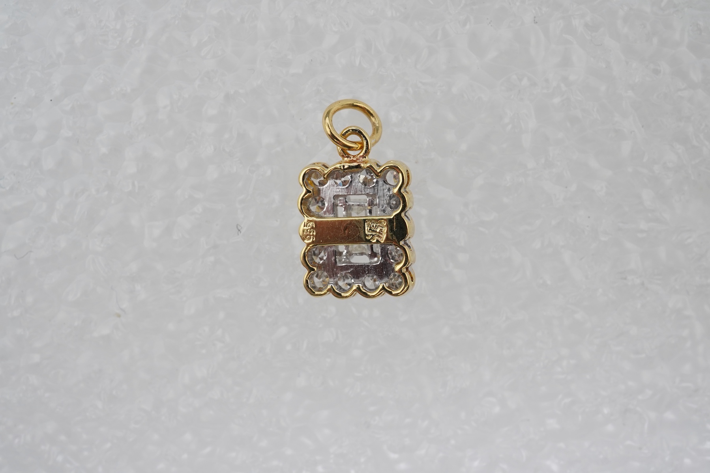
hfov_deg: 43.6
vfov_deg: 29.9
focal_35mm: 45
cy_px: 236
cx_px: 355
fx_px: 888
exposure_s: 1/125
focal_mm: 30
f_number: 20
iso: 640
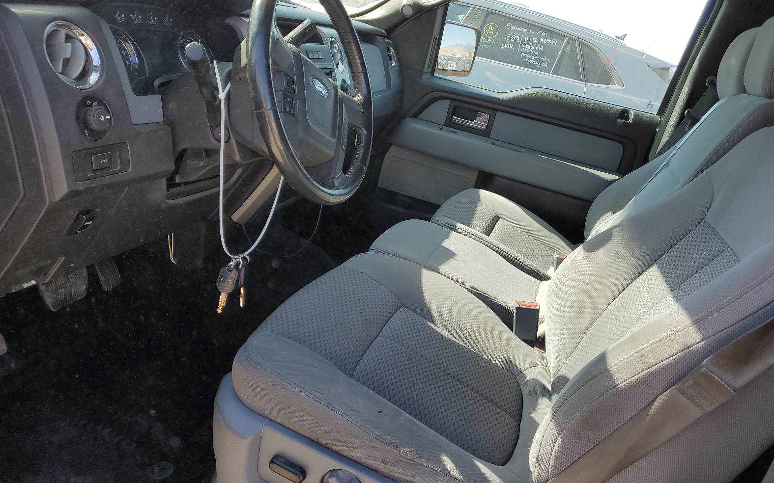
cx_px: 383
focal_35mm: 28
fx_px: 591
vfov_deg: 44.4
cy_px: 206
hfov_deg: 66.5
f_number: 1.5
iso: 50
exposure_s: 1/667
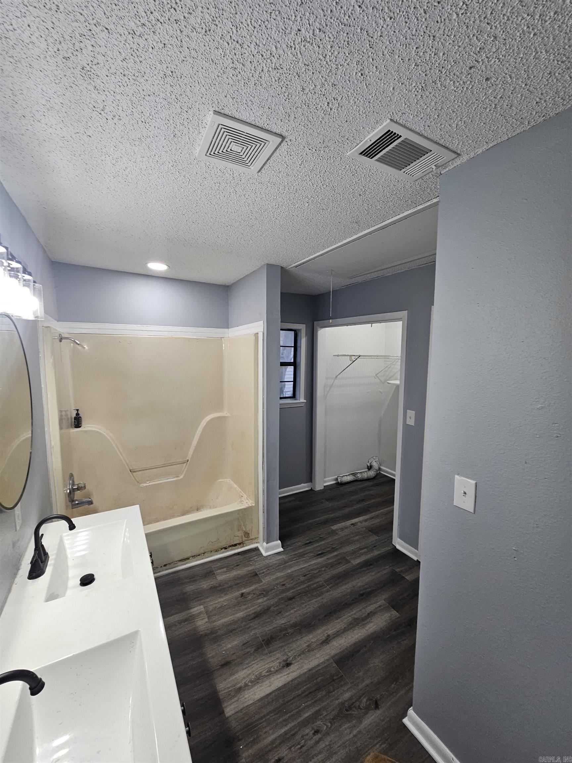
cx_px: 286
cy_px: 382
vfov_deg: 106.2
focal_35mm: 13
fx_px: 286
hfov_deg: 89.9
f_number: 2.2
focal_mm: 2.2
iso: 80
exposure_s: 1/60
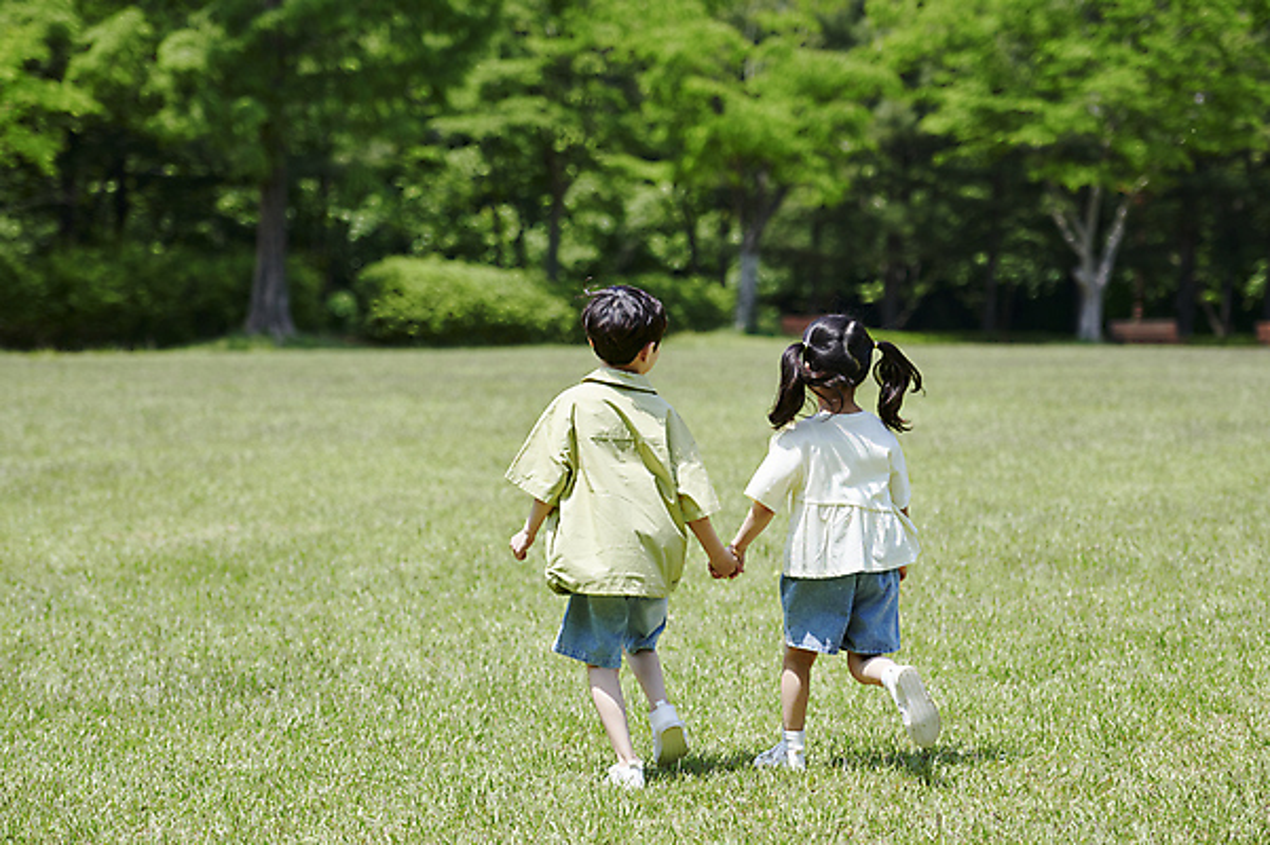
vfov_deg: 13.3
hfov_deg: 19.8
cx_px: 635
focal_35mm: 103
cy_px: 422
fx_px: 3631
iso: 200
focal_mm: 86
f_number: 2.8
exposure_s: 1/2000
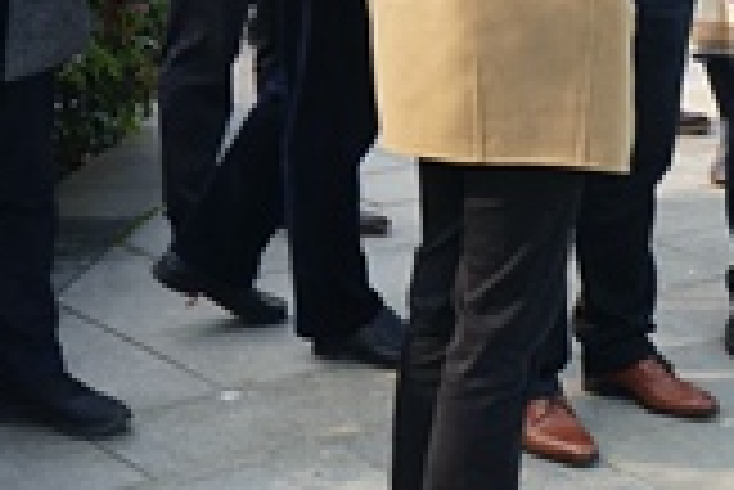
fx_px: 2326
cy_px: -49
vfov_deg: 11.9
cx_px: 671
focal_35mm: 114
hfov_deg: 17.6
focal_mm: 31
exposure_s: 1/80
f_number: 9
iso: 100
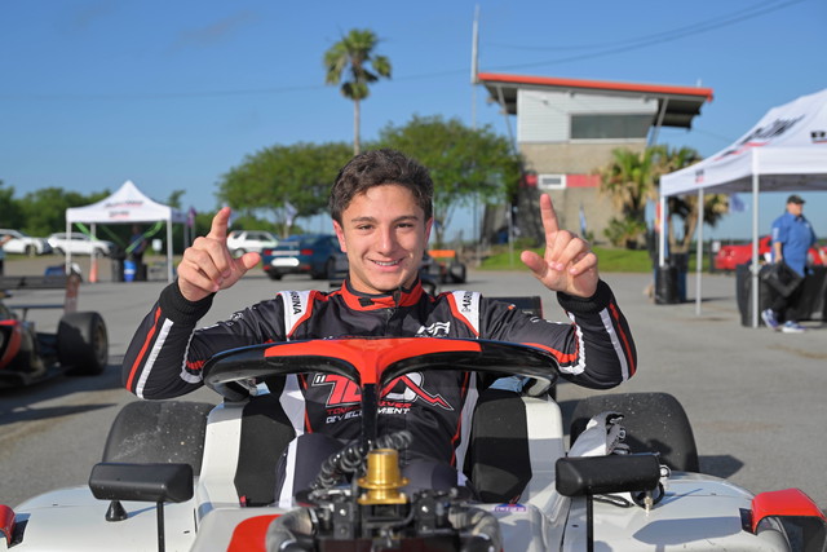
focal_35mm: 48
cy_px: 276
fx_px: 1103
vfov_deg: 28.1
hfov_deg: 41.1
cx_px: 414
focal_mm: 48
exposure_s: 1/800
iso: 100
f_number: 5
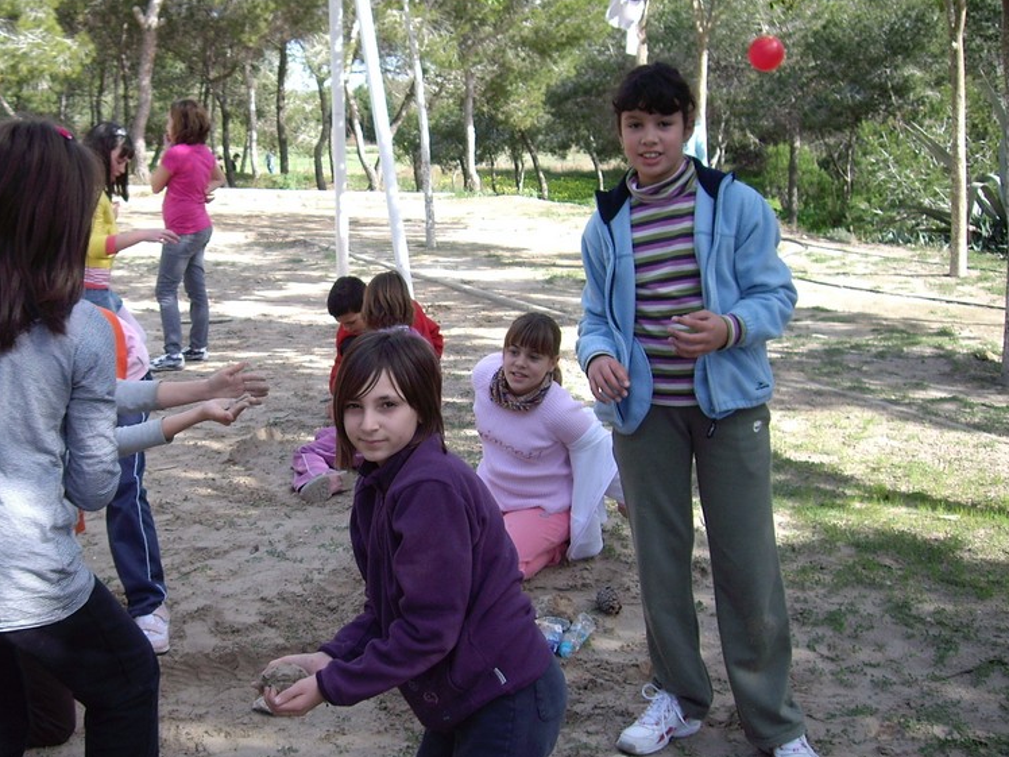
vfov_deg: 28.0
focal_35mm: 52
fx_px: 1516
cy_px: 355
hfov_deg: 36.4
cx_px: 322
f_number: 4.3
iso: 64
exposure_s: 1/400
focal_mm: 6.2
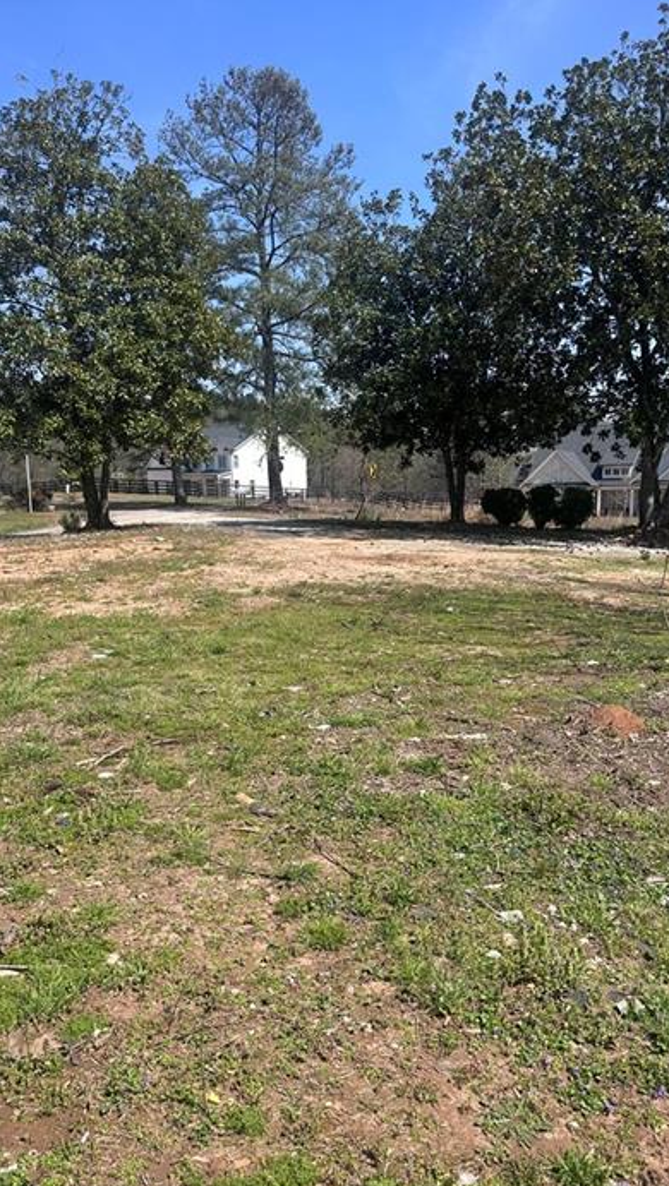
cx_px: 355
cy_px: 629
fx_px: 913
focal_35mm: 29
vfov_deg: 66.0
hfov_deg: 40.2
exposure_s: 1/3155
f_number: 1.78
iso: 80
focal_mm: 6.86
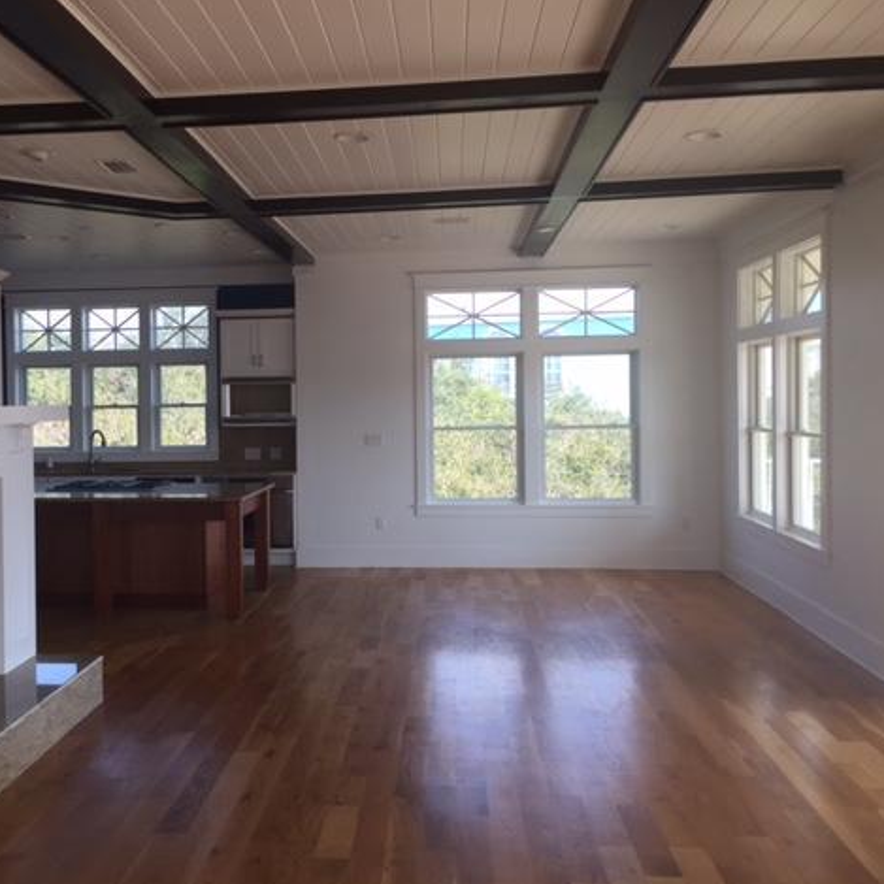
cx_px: 320
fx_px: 1011
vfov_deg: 47.2
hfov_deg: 46.7
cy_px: 445
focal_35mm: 35
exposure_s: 1/179
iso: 32
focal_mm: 4.15
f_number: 2.2
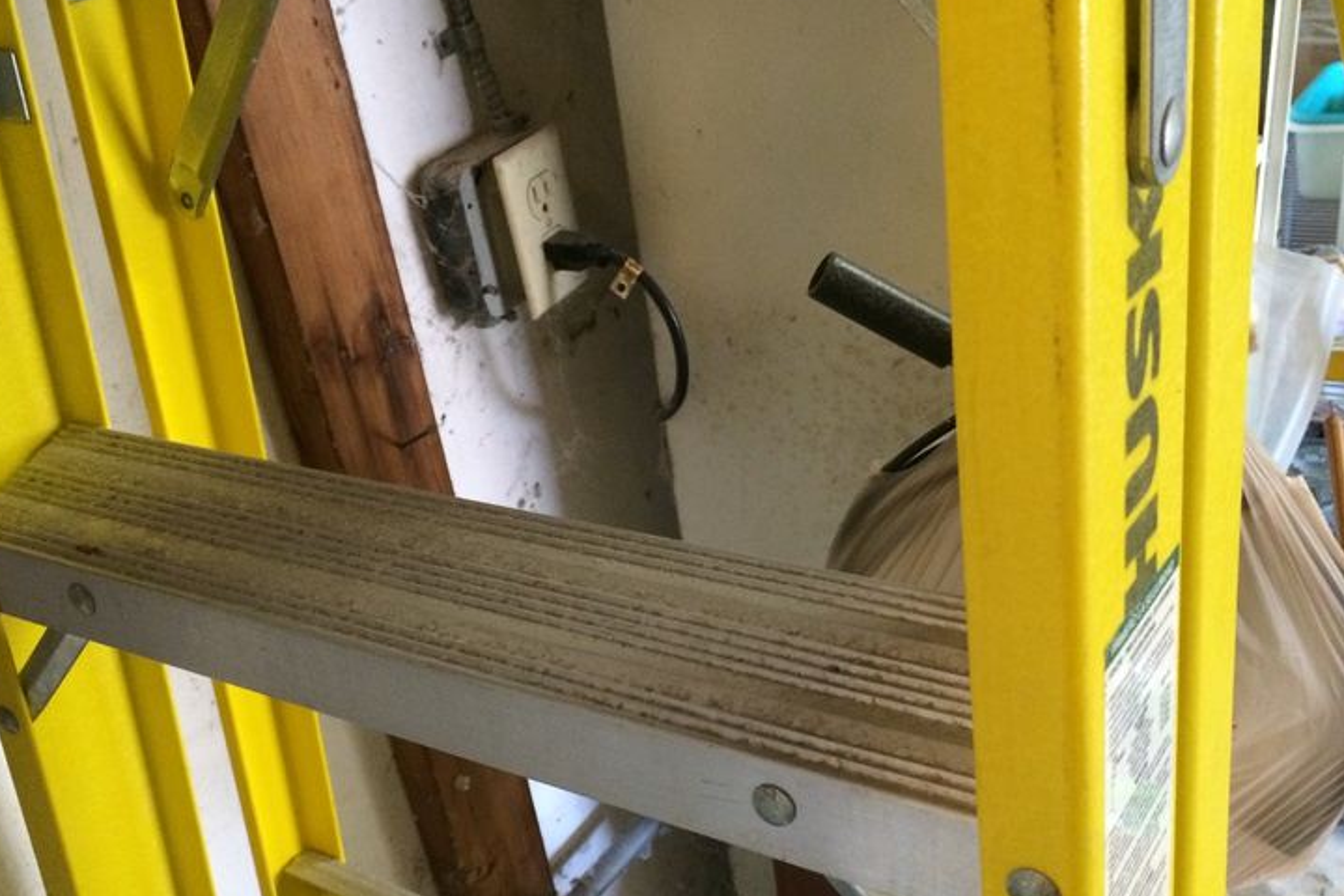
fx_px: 1456
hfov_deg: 49.4
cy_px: 570
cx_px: 573
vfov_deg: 34.0
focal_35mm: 39
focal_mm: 4.12
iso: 320
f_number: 2.2
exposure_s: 1/30
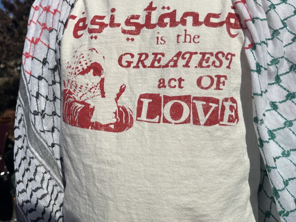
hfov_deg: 54.8
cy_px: 79
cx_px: 114
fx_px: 282
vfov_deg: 42.5
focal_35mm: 33
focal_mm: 6.86
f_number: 1.78
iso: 80
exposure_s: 1/18519
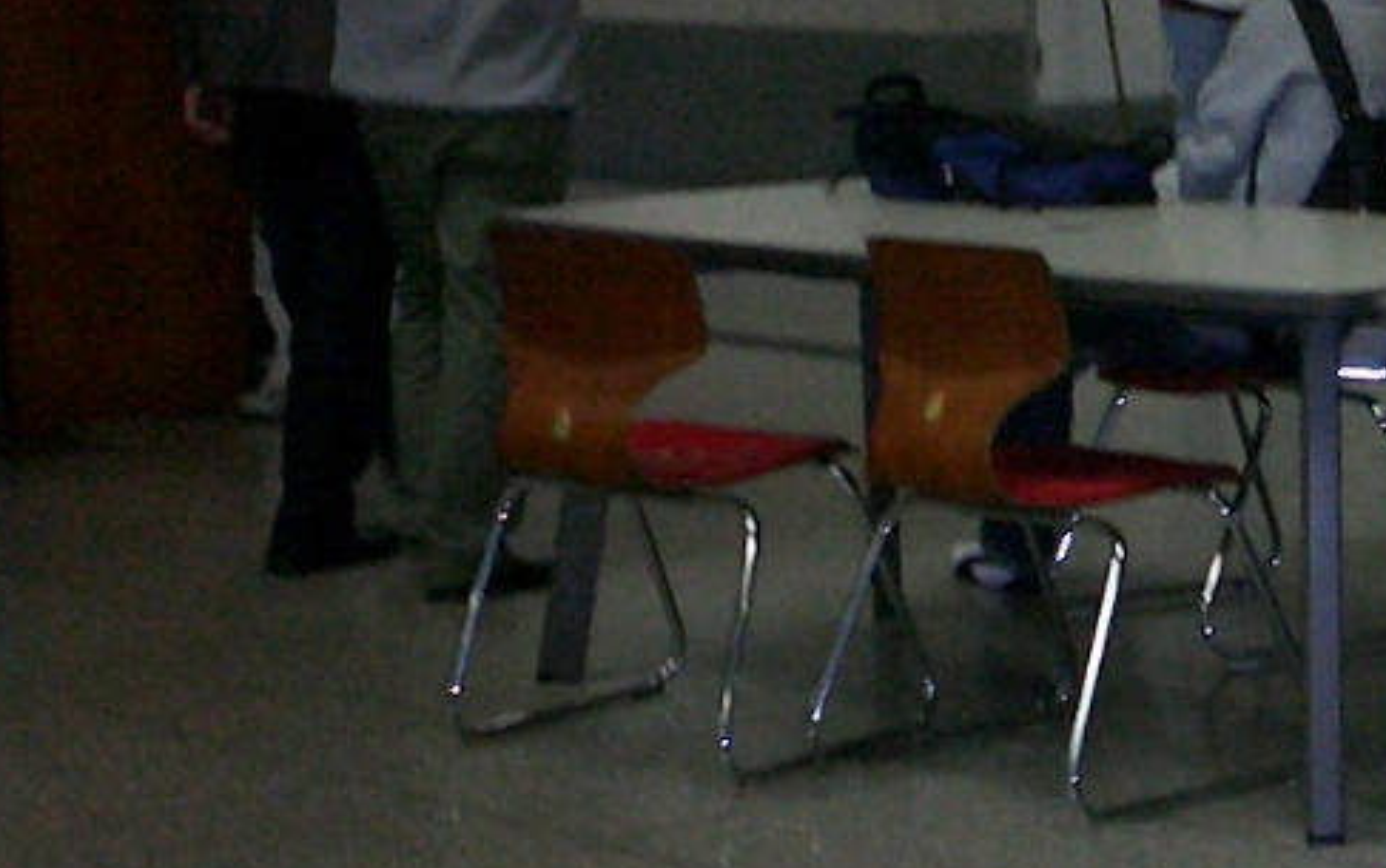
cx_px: 1599
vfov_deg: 12.7
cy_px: 544
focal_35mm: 103
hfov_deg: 19.2
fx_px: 3893
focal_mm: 5.6
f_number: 3.5
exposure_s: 1/40
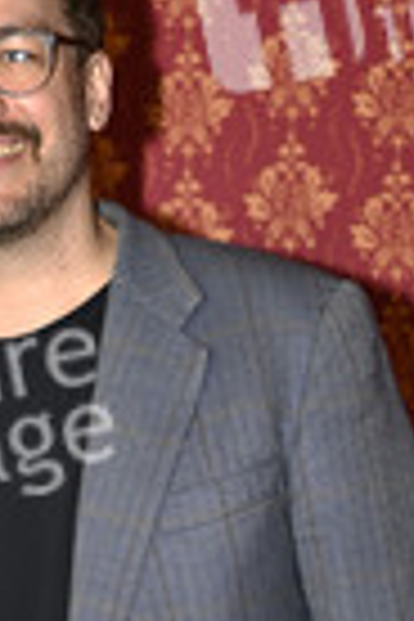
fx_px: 2656
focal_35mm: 154
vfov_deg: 13.1
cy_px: 662
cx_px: 14
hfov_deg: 8.9
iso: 100
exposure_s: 1/200
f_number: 2.8
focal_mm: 53
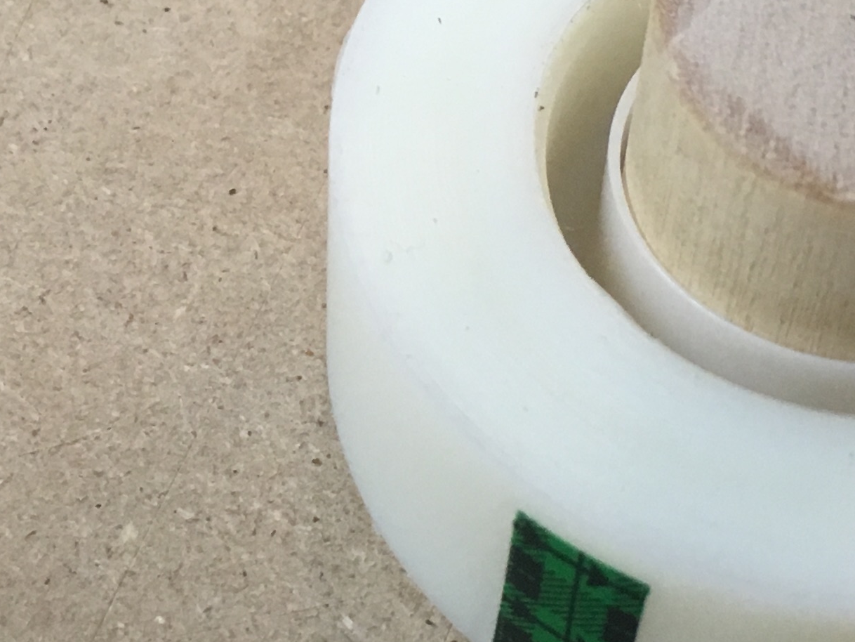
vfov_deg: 15.4
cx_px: 288
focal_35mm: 96
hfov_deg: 20.4
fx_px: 2372
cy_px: 295
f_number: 2.2
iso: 100
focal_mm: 4.15
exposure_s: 1/30
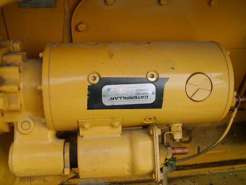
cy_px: 92
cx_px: 123
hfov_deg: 52.6
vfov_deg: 40.7
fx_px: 249
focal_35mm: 35
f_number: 2.8
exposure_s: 1/180
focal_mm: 5.8
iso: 50
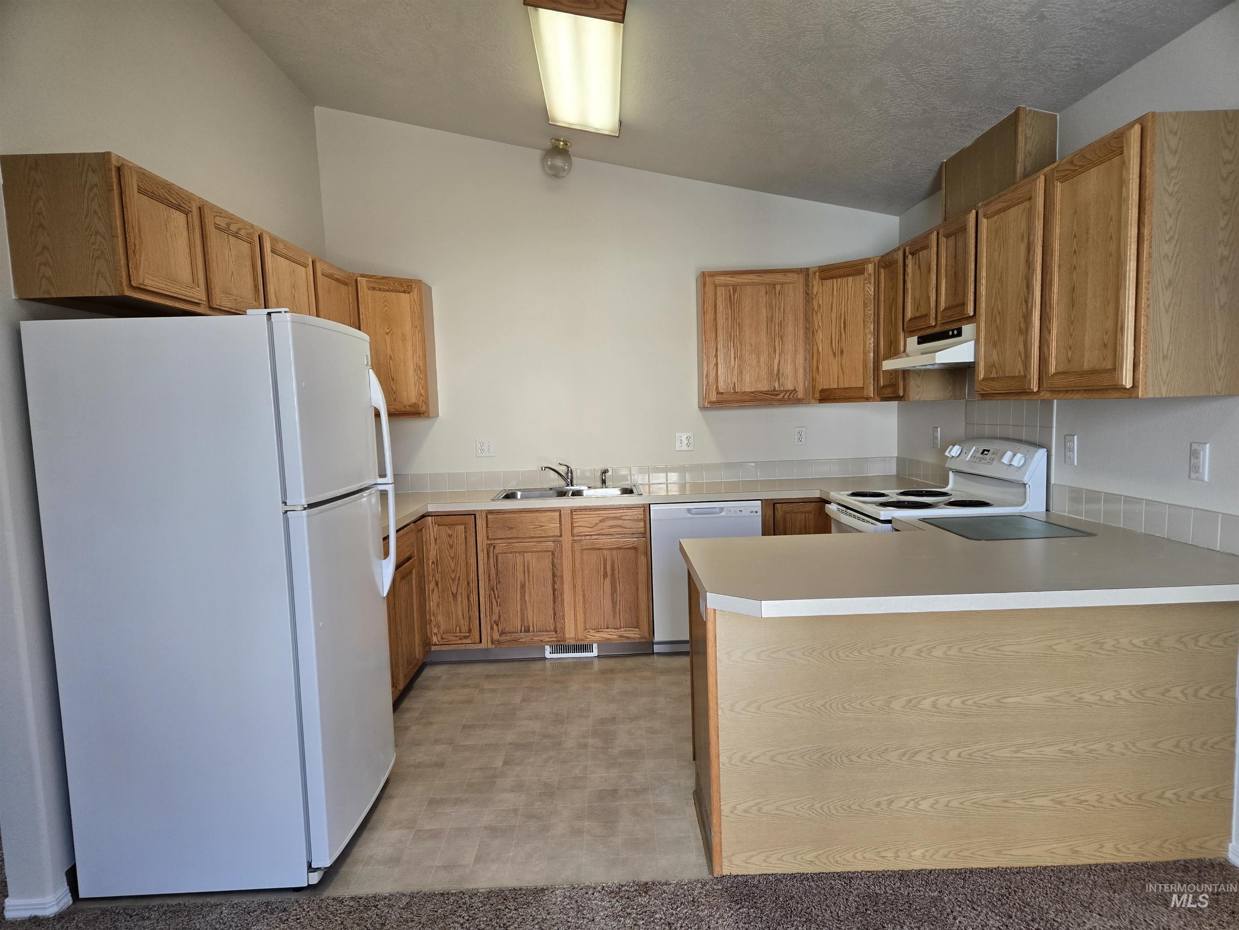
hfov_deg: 73.9
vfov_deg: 58.9
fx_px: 823
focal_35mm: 23
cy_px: 465
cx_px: 620
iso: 125
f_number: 1.8
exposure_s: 1/120
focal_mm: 5.4
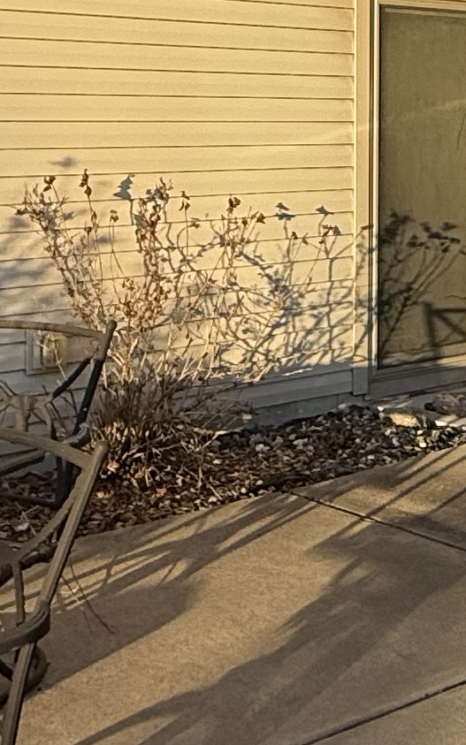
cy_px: 119
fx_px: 1442
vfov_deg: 28.2
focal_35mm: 71
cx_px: 516
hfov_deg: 17.7
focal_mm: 2.22
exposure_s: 1/1285
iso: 50
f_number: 2.2
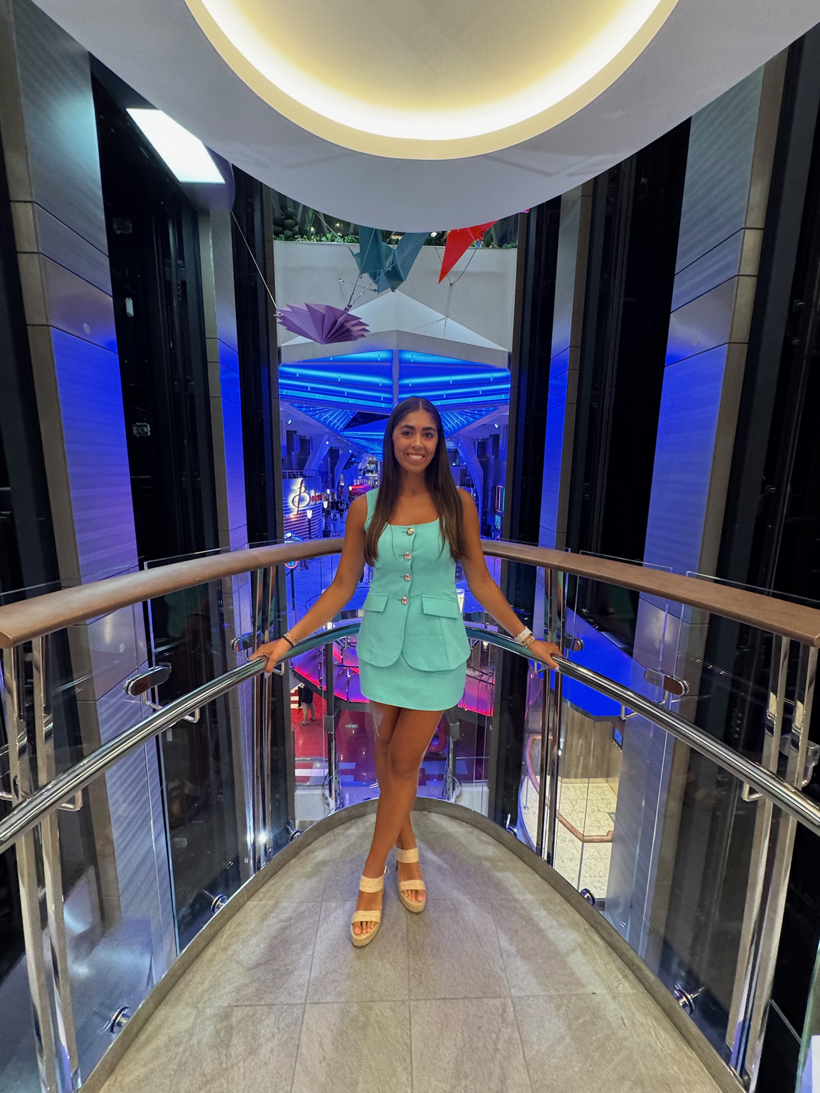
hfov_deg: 85.7
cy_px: 546
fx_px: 442
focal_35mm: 14
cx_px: 410
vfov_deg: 102.1
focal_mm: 2.22
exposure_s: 1/60
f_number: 2.2
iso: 640
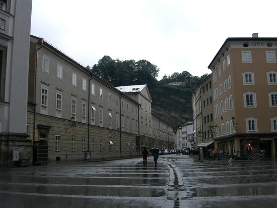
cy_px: 104
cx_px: 138
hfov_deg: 49.0
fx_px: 304
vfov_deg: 37.7
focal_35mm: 38
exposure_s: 1/320
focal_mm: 7.9
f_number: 4
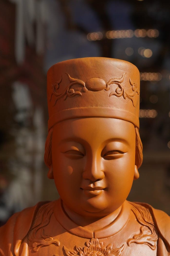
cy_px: 200
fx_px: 425
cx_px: 70
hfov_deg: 22.6
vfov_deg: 32.6
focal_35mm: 60
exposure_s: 1/4000
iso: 400
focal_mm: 35
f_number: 5
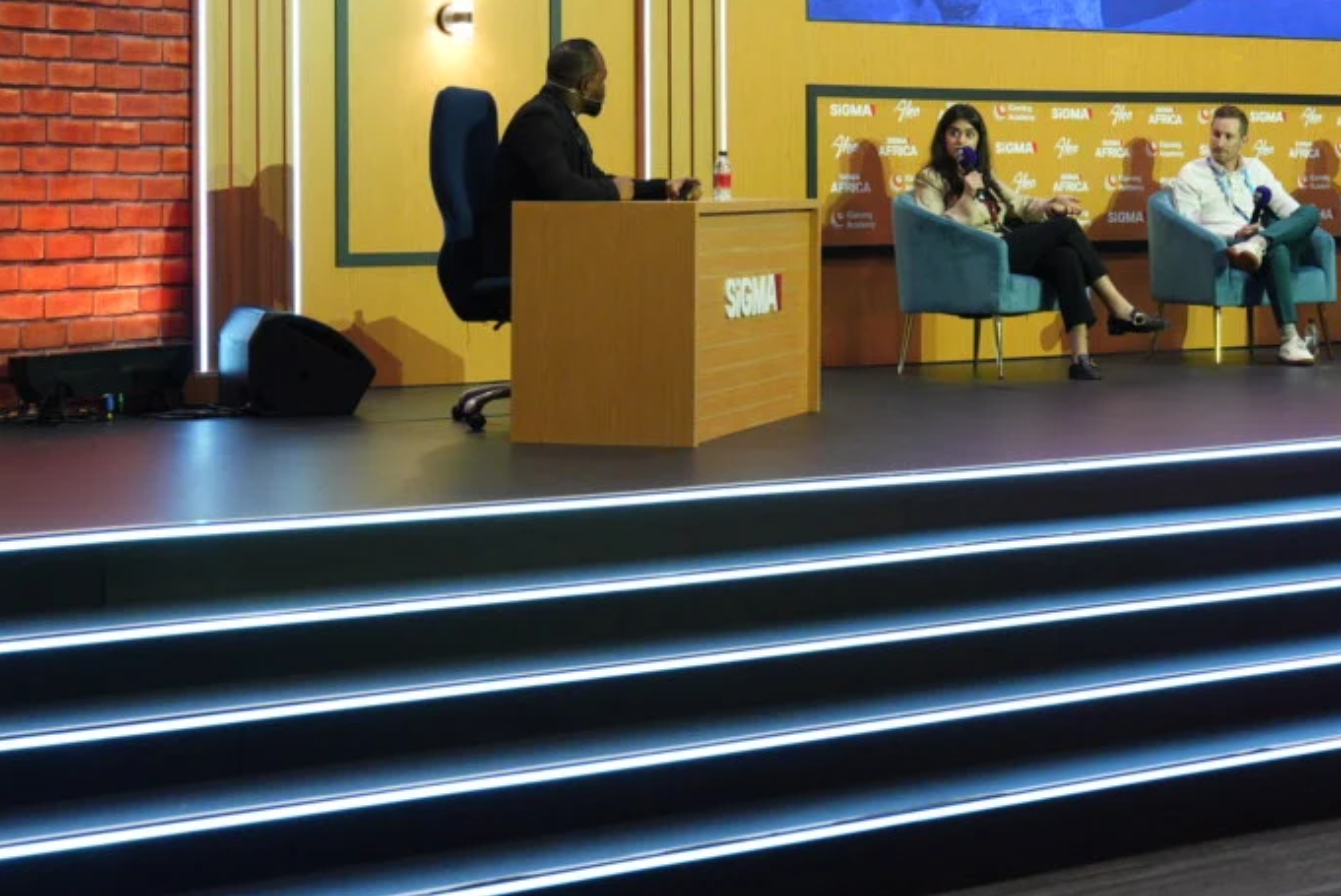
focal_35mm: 83
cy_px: 61
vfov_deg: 16.2
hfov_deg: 24.4
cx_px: 880
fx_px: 3094
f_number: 5.6
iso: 2000
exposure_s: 1/80
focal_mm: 35
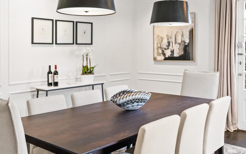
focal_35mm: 39
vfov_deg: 32.4
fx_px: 261
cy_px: 48
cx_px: 126
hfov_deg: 50.4
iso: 800
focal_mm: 16
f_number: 4
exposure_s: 1/8
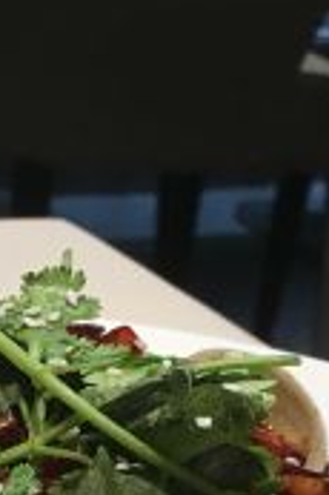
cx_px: -31
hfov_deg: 11.1
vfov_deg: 15.8
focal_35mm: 122
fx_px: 1676
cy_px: 668
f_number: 2.2
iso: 50
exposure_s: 1/30
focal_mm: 4.15
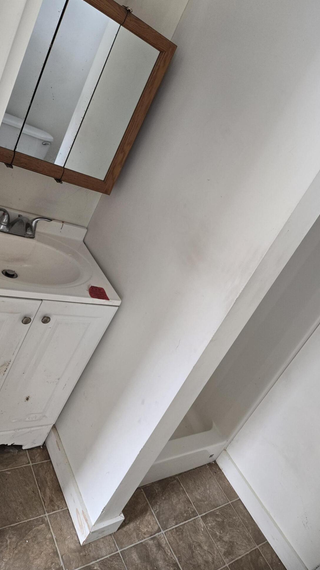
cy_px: 276
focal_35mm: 26
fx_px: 392
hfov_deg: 44.0
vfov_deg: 71.9
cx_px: 202
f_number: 1.8
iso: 160
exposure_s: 1/120
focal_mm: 5.4
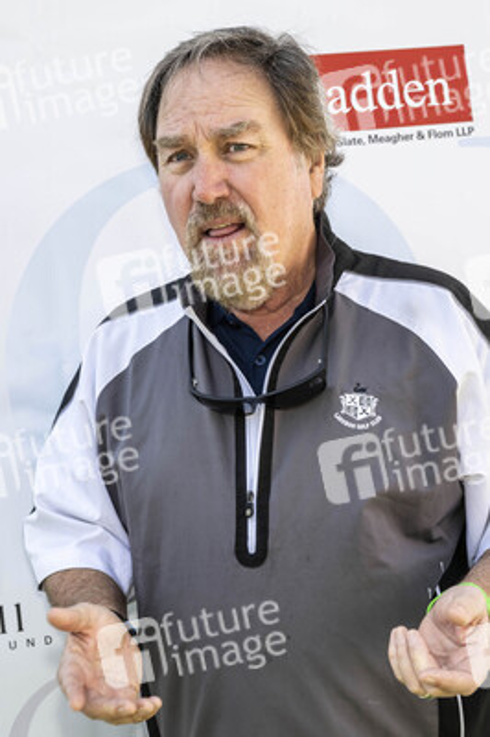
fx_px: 1063
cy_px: 368
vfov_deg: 38.2
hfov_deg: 25.9
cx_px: 245
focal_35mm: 52
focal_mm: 52
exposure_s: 1/200
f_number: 5.6
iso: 200
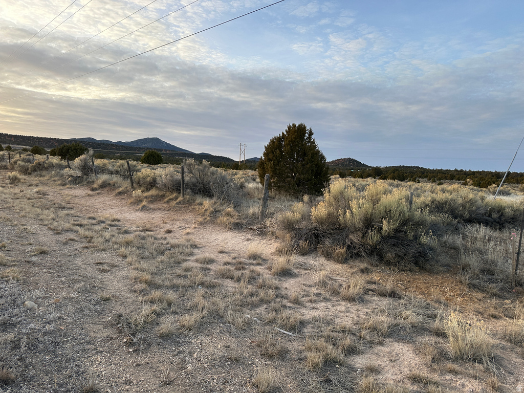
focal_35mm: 24
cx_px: 262
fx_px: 363
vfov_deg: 56.8
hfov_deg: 71.6
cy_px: 196
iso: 80
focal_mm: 6.86
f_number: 1.78
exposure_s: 1/608
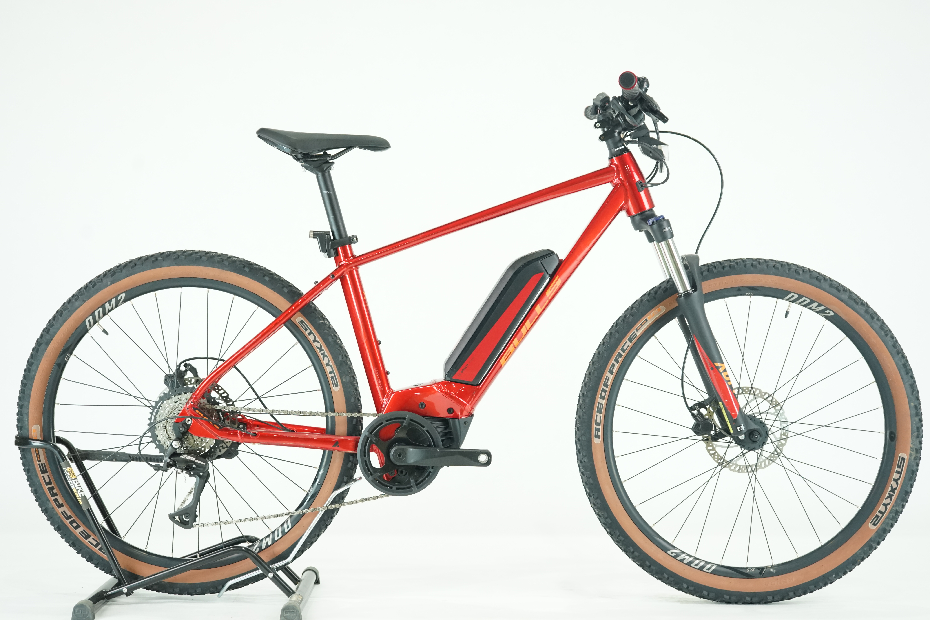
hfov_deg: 35.6
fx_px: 1447
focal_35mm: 56
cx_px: 465
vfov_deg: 24.2
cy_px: 310
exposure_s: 1/200
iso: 2500
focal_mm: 56
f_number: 5
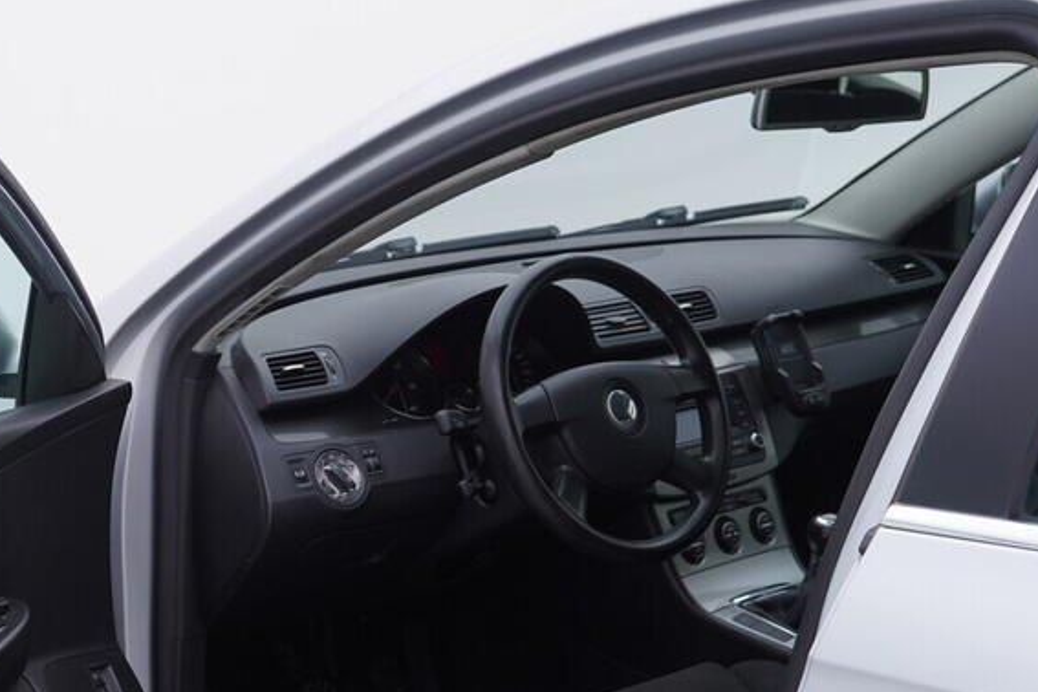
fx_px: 1874
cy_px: 563
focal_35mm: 65
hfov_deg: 29.9
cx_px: 148
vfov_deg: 20.7
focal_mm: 24
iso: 125
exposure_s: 1/60
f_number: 4
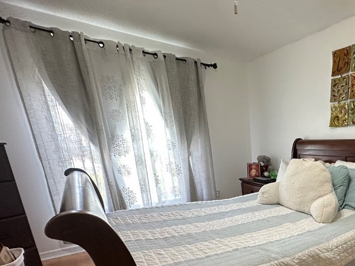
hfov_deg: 62.9
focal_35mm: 24
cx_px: 303
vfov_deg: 53.2
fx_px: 246
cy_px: 212
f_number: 2.2
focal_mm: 2.22
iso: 200
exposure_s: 1/60
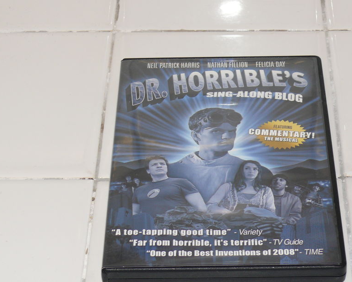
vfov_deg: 14.4
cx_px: 217
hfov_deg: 17.9
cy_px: 154
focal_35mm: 107
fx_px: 1115
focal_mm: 13.4
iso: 100
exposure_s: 1/30
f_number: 3.2
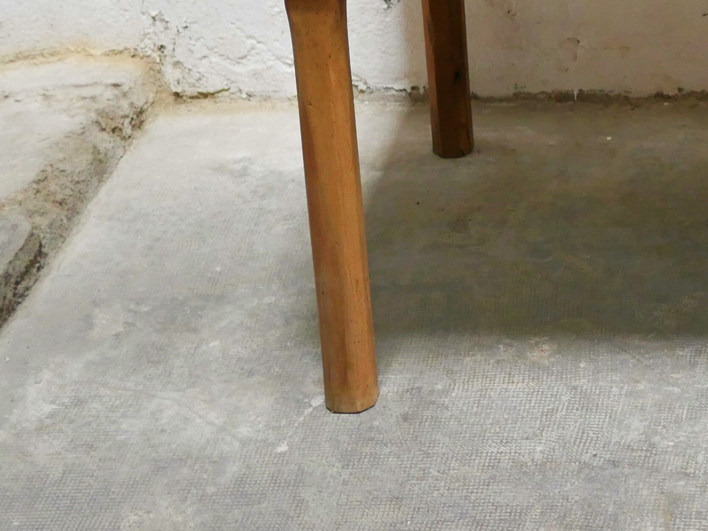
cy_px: -127
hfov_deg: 17.0
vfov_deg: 13.1
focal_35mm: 110
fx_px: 2250
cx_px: 868
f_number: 1.7
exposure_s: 1/60
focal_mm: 20
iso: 1000
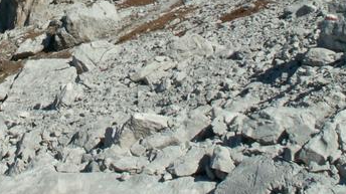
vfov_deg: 16.2
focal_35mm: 71
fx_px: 651
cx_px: 82
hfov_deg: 29.3
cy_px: -44
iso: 50
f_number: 7.1
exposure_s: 1/250
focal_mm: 5.86
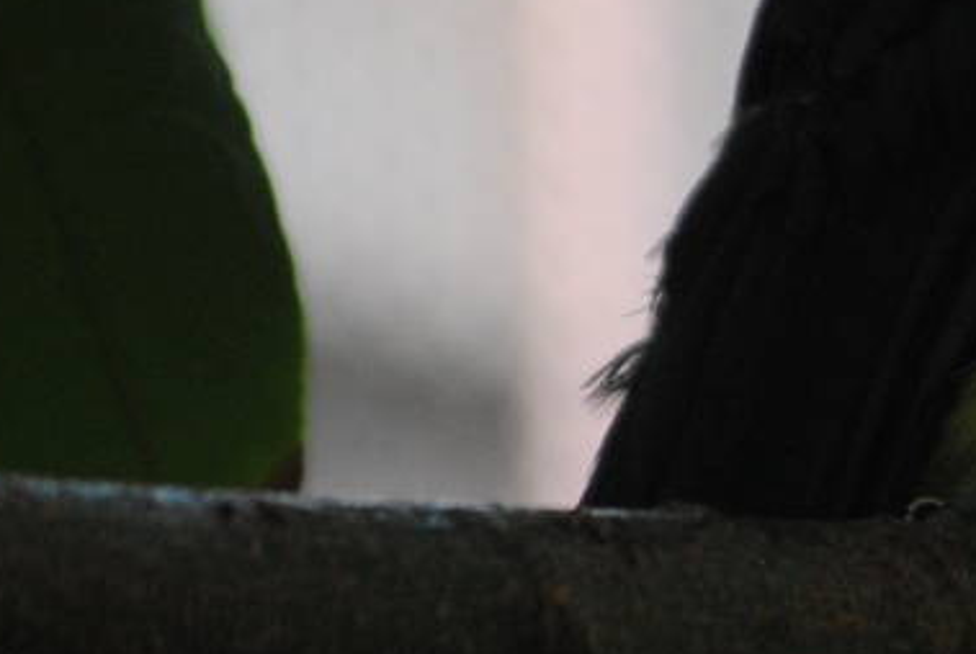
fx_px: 30061
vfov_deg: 1.2
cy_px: 27
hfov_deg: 1.9
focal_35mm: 1107
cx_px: 1403
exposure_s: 1/200
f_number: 5.3
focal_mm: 175
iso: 400
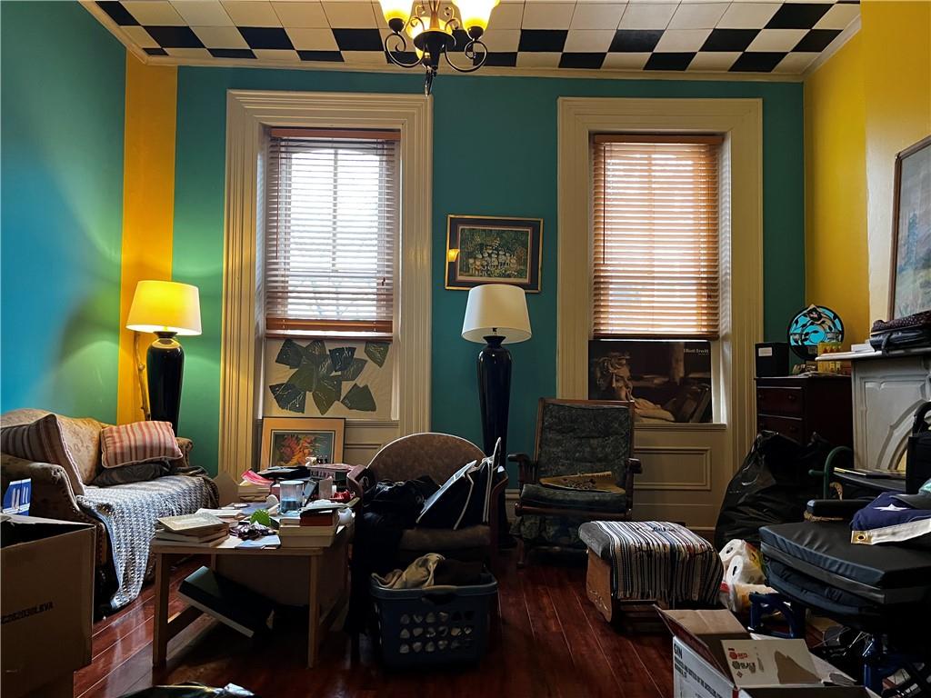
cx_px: 466
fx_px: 699
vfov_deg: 53.1
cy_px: 349
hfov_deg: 67.3
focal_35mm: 26
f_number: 1.6
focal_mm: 5.1
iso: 320
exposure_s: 1/60
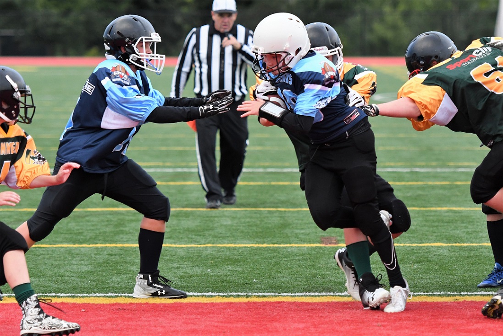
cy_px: 168
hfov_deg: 10.2
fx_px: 2830
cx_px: 252
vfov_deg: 6.8
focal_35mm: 202
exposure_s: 1/1000
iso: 1600
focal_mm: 135
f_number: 2.8
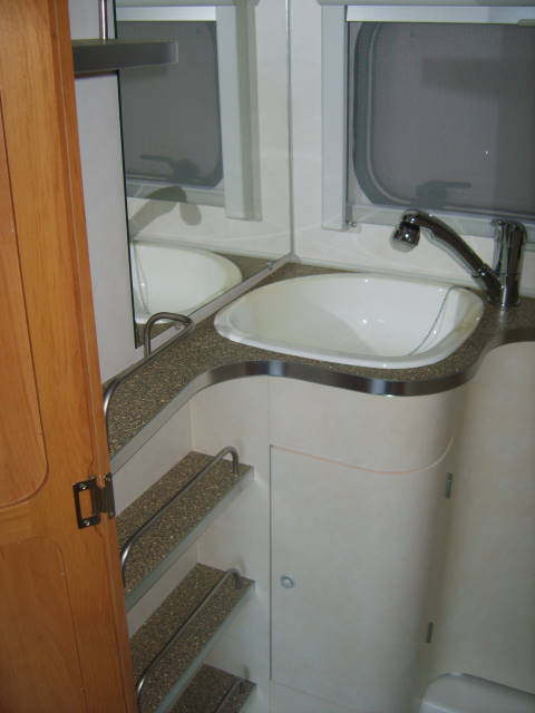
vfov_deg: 52.6
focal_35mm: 35
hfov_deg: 40.7
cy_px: 356
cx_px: 268
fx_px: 721
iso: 100
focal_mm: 7.4
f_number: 2.8
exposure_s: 1/30
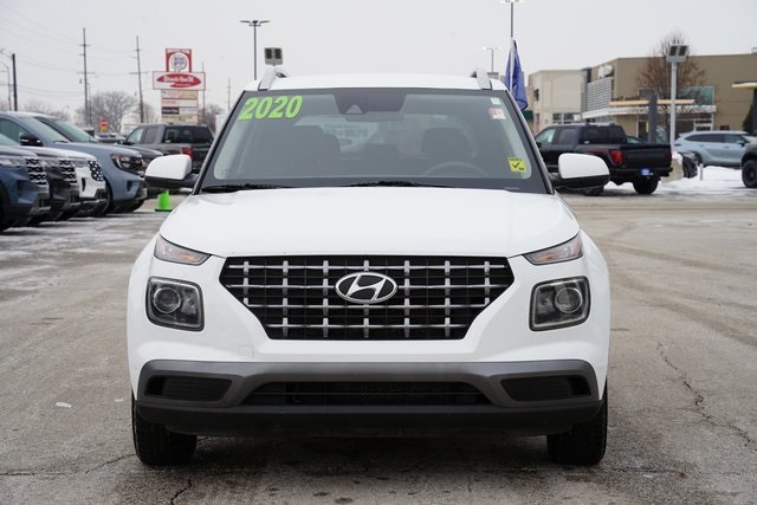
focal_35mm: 76
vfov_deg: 18.0
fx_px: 1598
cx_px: 378
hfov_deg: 26.6
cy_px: 252
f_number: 10
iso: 100
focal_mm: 76
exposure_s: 1/100
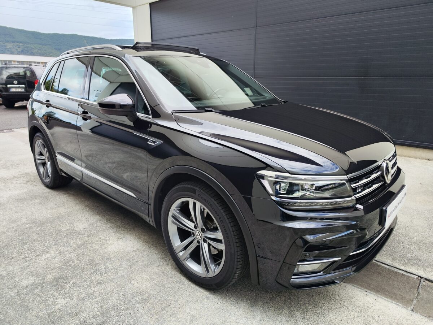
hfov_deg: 73.9
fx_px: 288
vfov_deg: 58.9
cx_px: 216
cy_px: 162
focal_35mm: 23
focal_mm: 7.01
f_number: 1.69
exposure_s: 1/370
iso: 50
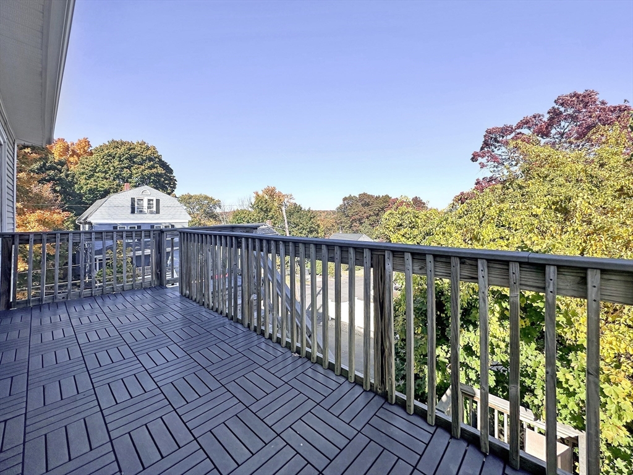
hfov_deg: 102.1
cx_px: 316
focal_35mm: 14
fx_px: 256
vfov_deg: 85.7
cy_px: 238
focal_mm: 2.22
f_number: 2.2
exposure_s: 1/1742
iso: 50
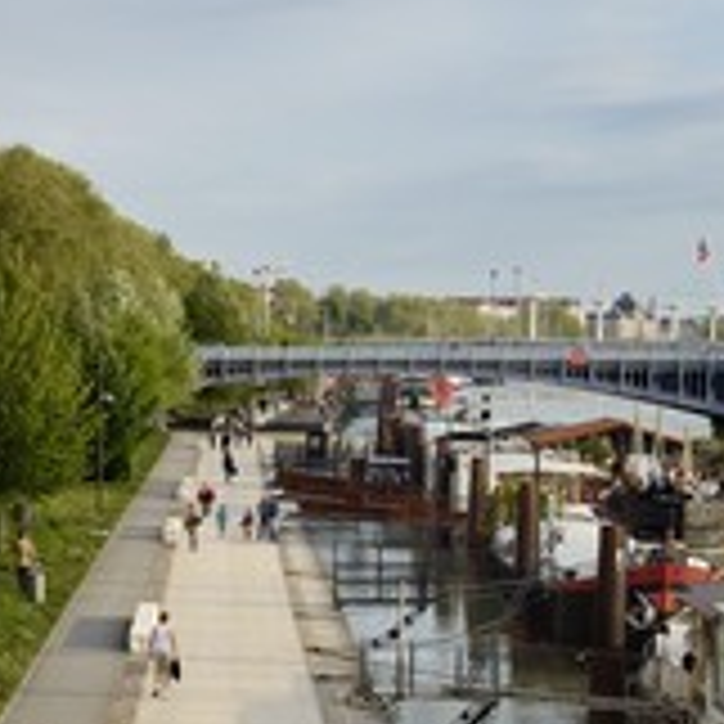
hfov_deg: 15.5
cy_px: 522
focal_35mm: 111
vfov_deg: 15.6
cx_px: 693
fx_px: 2627
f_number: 8
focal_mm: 50
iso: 200
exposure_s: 1/320
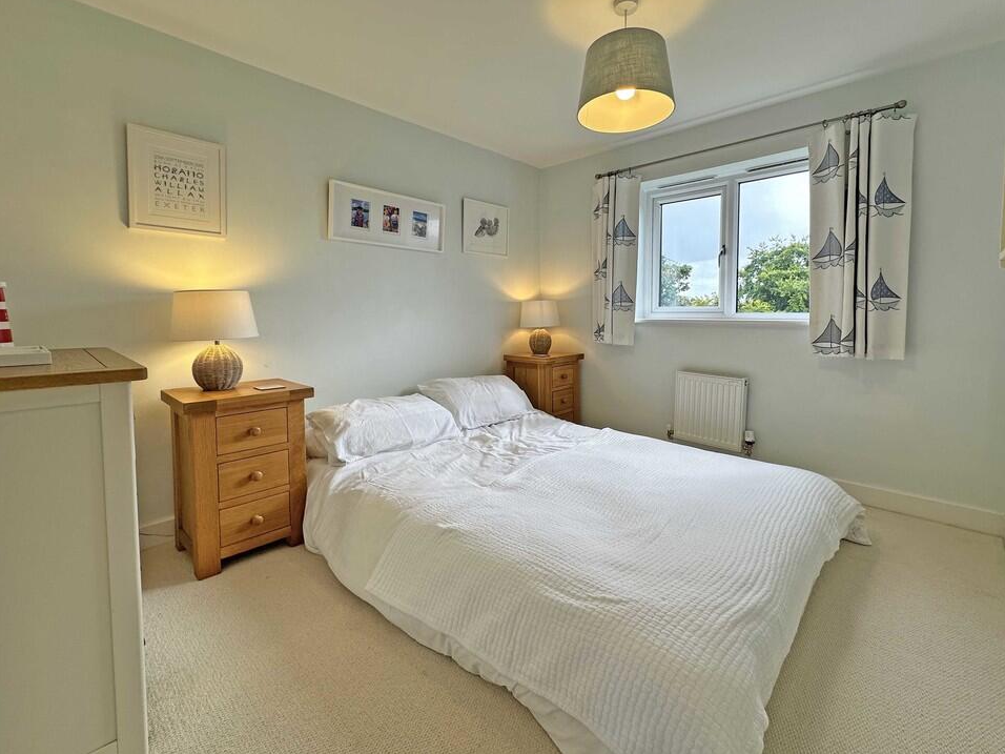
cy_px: 378
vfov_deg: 81.7
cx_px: 518
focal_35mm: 15
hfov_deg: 98.1
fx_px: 435
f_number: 2.2
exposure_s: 1/100
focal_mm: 2.22
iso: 40
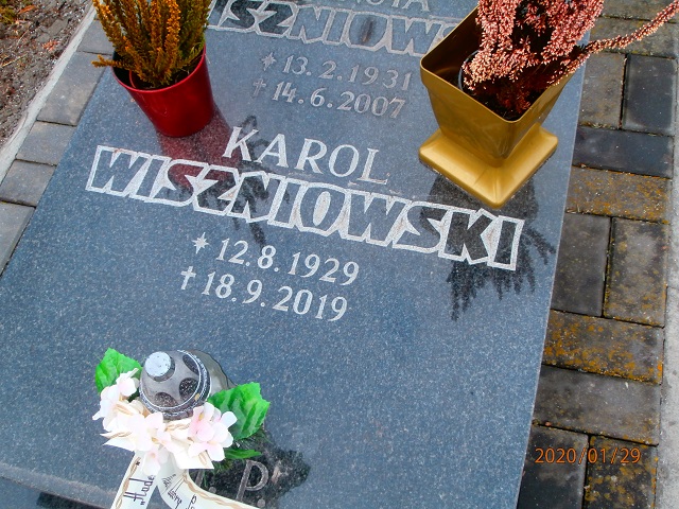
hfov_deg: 49.0
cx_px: 340
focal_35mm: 38
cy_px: 254
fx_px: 745
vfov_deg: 37.7
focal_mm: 6.67
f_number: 3.9
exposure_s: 1/80
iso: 100
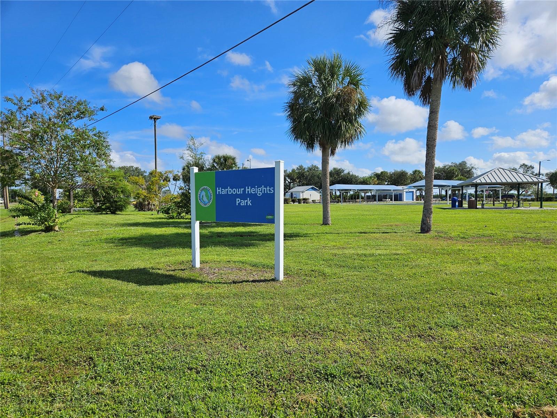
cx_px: 278
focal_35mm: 23
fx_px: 370
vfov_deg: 58.9
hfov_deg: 73.9
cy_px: 209
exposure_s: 1/2843
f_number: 1.8
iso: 25
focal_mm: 5.4
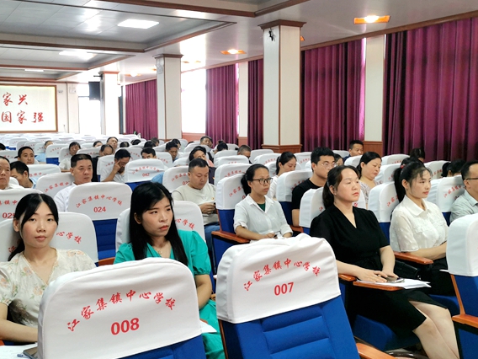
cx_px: 208
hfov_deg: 48.9
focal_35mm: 38
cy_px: 162
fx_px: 525
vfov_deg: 37.7
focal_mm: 5.58
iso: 125
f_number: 1.8
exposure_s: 1/100
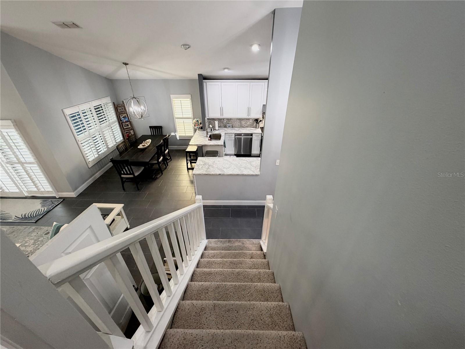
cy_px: 174
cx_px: 232
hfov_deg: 102.1
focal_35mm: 14
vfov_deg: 85.7
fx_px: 188
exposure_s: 1/60
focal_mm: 2.22
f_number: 2.2
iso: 250
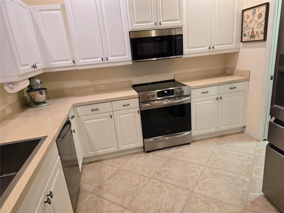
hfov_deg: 73.9
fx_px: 189
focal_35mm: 23
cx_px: 142
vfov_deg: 58.9
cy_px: 106
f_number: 1.7
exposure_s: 1/120
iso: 400
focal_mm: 6.3
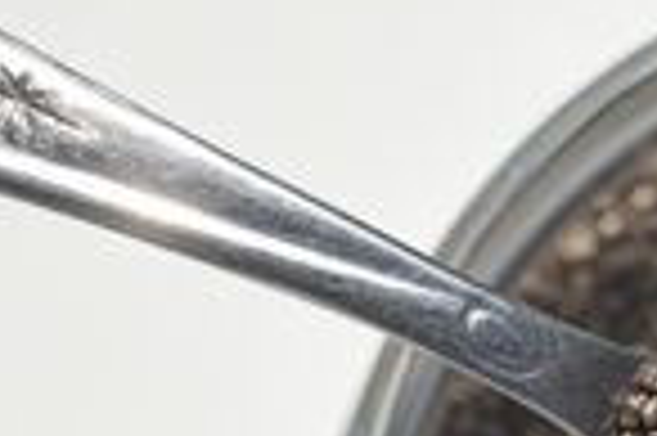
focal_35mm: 275
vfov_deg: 4.9
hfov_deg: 7.4
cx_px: 1004
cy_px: 663
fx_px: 5013
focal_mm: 46
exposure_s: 1/800
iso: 200
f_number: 6.3
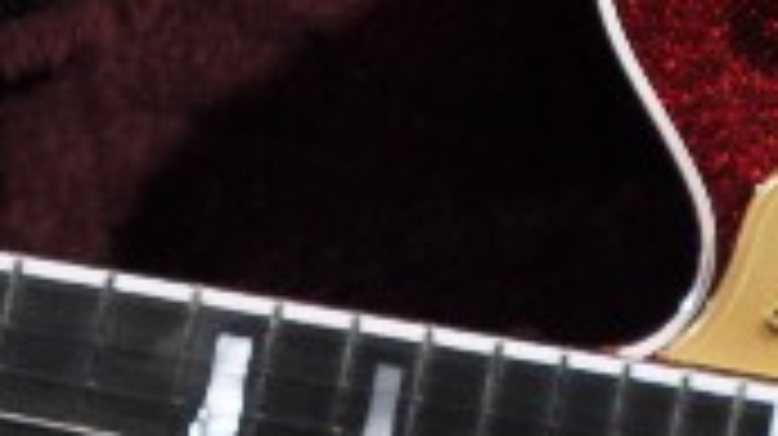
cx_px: 243
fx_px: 11997
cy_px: 535
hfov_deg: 3.7
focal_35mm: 582
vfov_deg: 2.1
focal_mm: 50
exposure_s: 1/160
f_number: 6.3
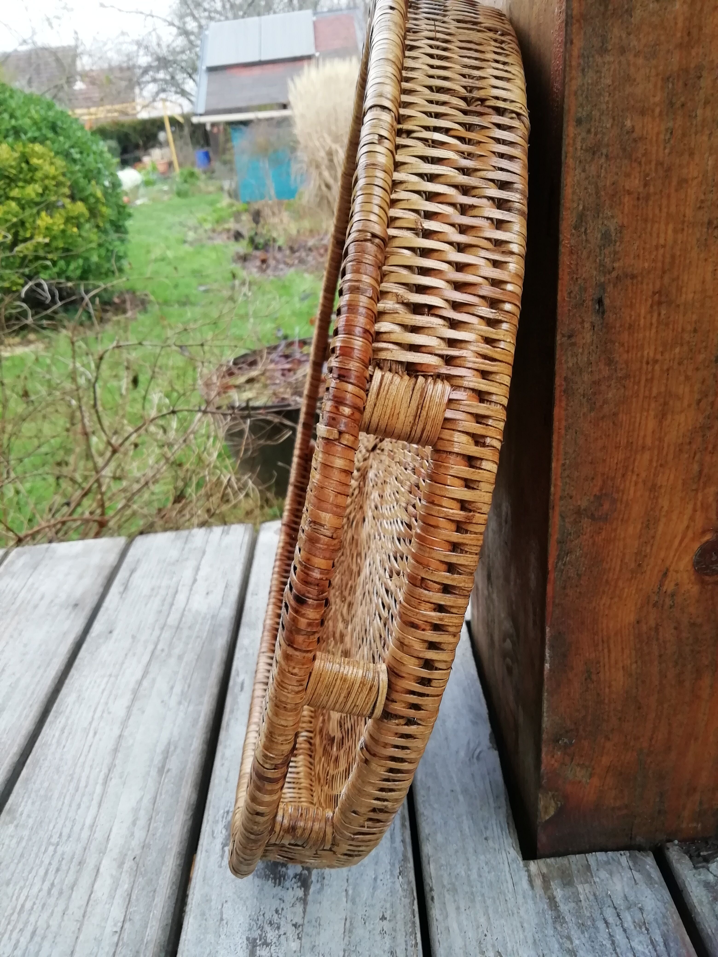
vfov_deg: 67.3
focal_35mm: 26
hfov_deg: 53.1
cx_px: 359
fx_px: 719
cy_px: 478
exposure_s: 1/100
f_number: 2.2
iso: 100
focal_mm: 3.21
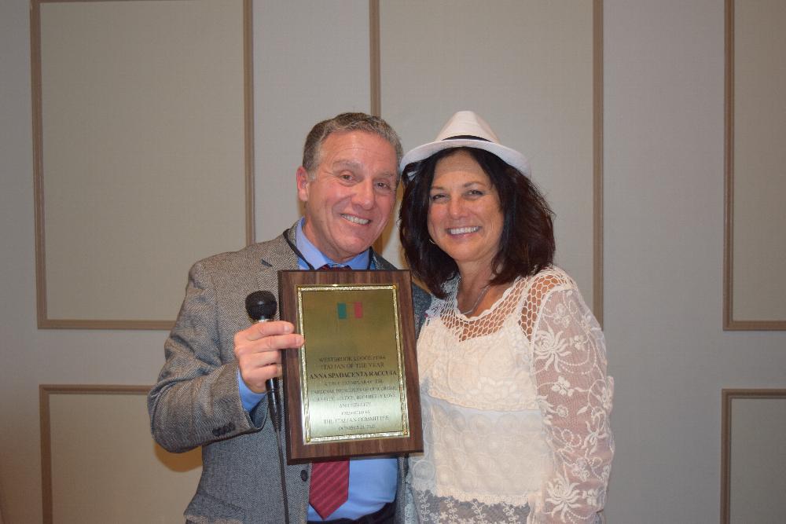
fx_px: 1015
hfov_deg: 42.3
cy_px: 262
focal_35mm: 46
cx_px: 393
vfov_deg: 29.0
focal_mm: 31
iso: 1100
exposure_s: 1/60
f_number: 4.2
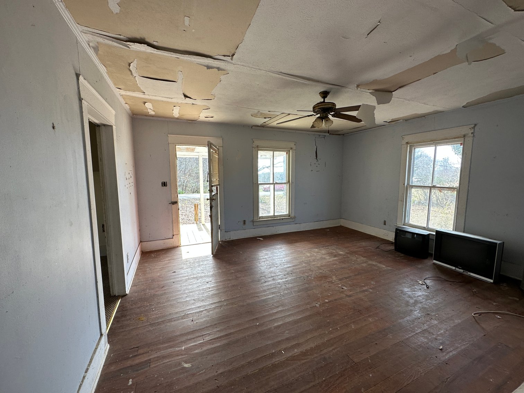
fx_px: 212
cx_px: 262
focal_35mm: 14
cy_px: 196
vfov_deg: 85.7
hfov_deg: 102.1
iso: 64
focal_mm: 2.22
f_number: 2.2
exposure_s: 1/99
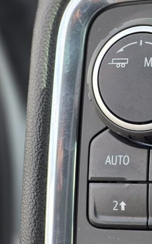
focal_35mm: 179
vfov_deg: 11.7
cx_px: 149
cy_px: 118
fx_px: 1188
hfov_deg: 7.3
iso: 50
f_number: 3.4
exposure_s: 1/120
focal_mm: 18.6
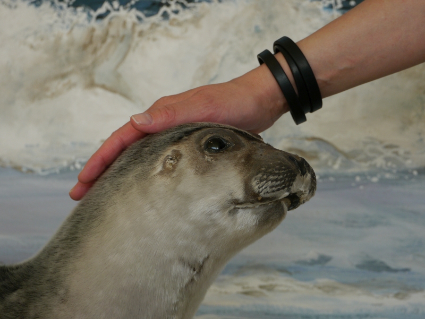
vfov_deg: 7.2
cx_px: 212
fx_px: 2529
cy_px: 160
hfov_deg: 9.6
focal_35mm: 206
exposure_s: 1/200
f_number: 5.5
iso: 400
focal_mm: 103
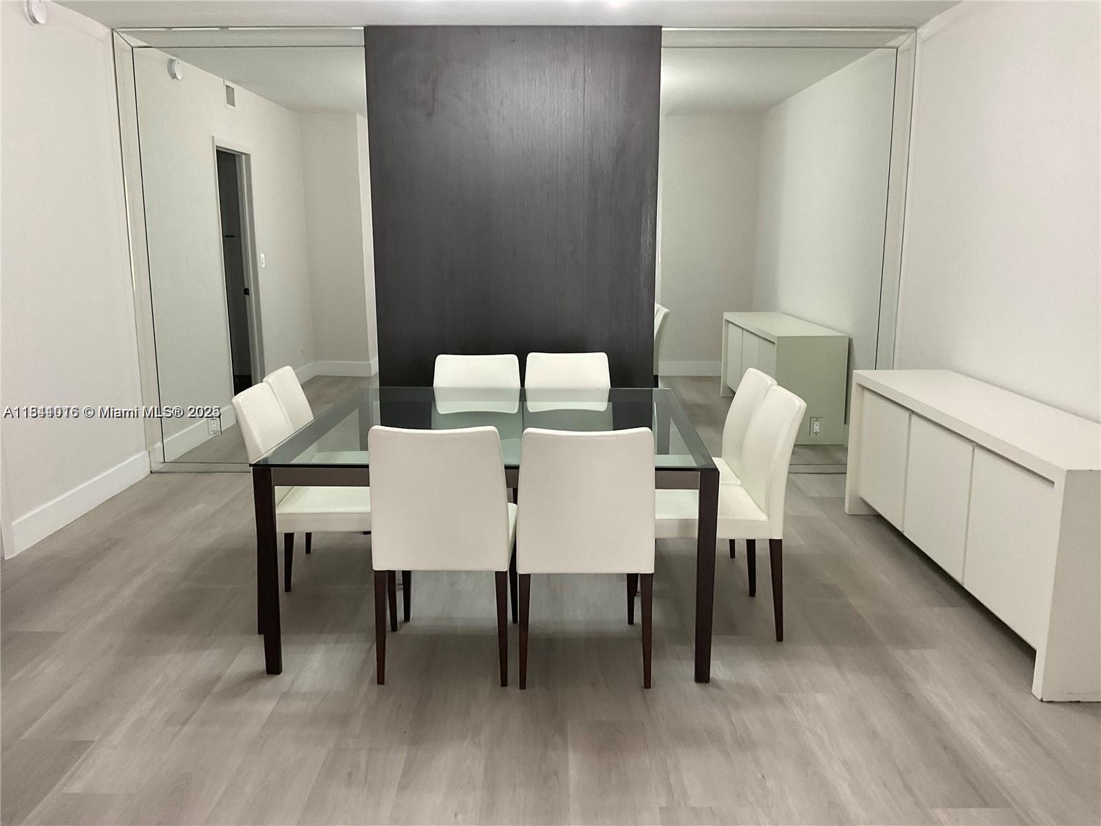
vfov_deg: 48.2
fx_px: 922
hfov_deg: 61.7
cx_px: 550
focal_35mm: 29
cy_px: 413
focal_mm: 3
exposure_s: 1/60
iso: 100
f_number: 1.8
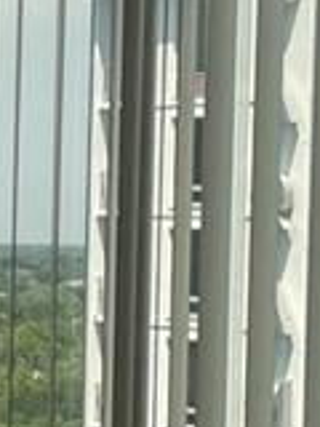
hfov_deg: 7.1
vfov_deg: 10.1
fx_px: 2404
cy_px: 294
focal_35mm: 195
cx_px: -488
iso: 32
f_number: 1.6
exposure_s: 1/720
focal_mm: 4.2
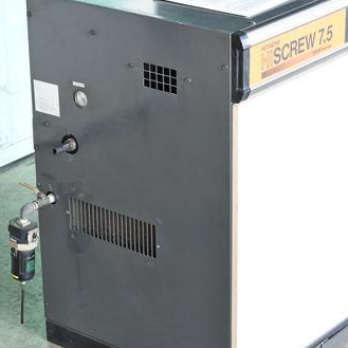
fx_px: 1213
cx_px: 149
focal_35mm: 107
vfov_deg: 16.3
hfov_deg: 16.3
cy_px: 175
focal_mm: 55
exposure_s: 1/100
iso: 1250
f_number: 6.3
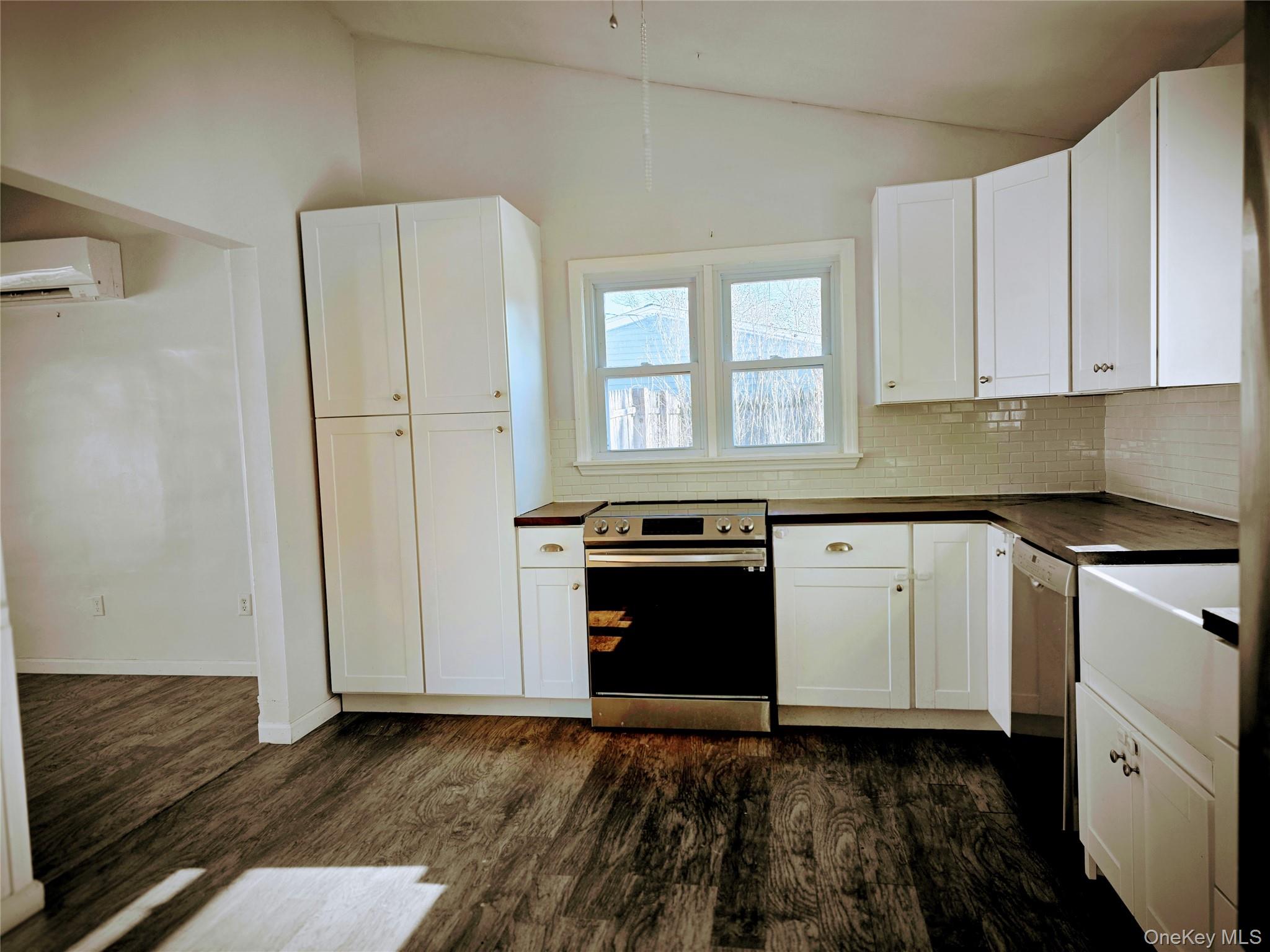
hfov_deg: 73.9
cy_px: 476
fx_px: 844
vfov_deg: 58.9
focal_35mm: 23
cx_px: 635
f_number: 1.7
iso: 80
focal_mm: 6.3
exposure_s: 1/180
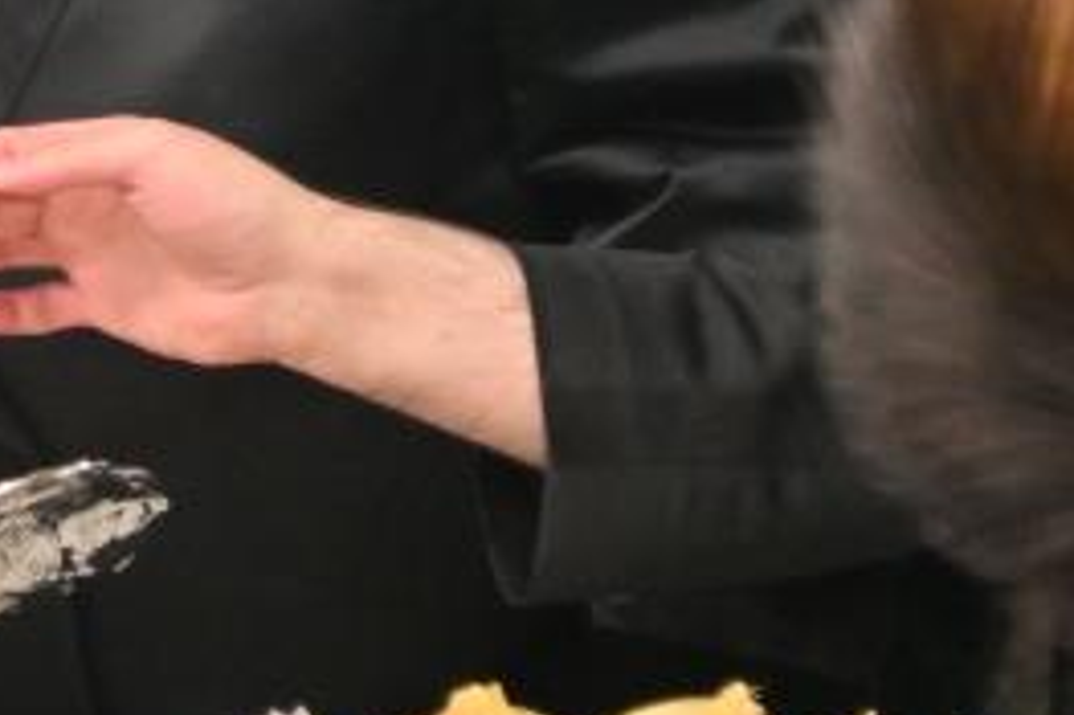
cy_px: -253
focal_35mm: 494
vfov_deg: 2.8
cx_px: -682
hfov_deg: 4.1
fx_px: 14728
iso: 800
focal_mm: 85
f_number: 4
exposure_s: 1/400
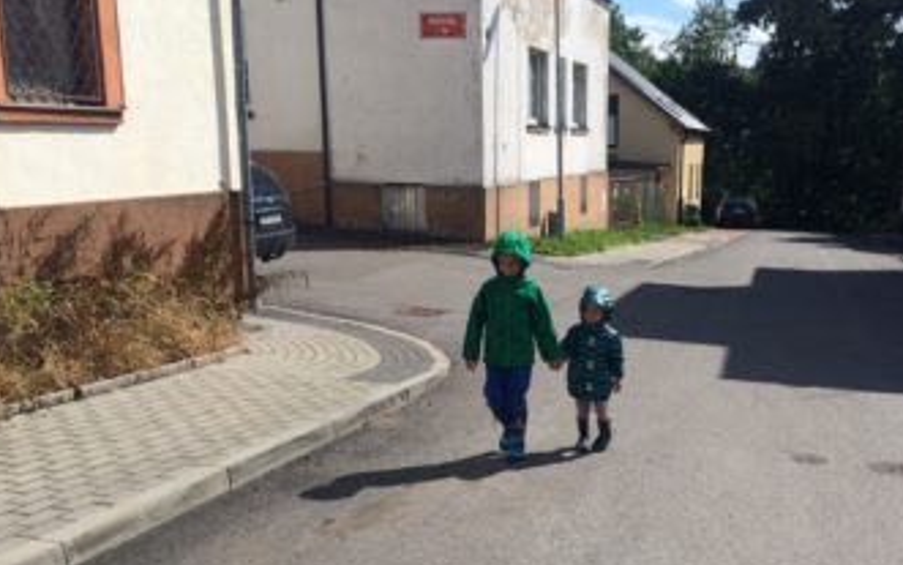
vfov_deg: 31.8
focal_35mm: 40
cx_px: 573
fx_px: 985
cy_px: 367
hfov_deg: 48.7
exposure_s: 1/2933
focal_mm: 4.15
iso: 32
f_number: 2.2
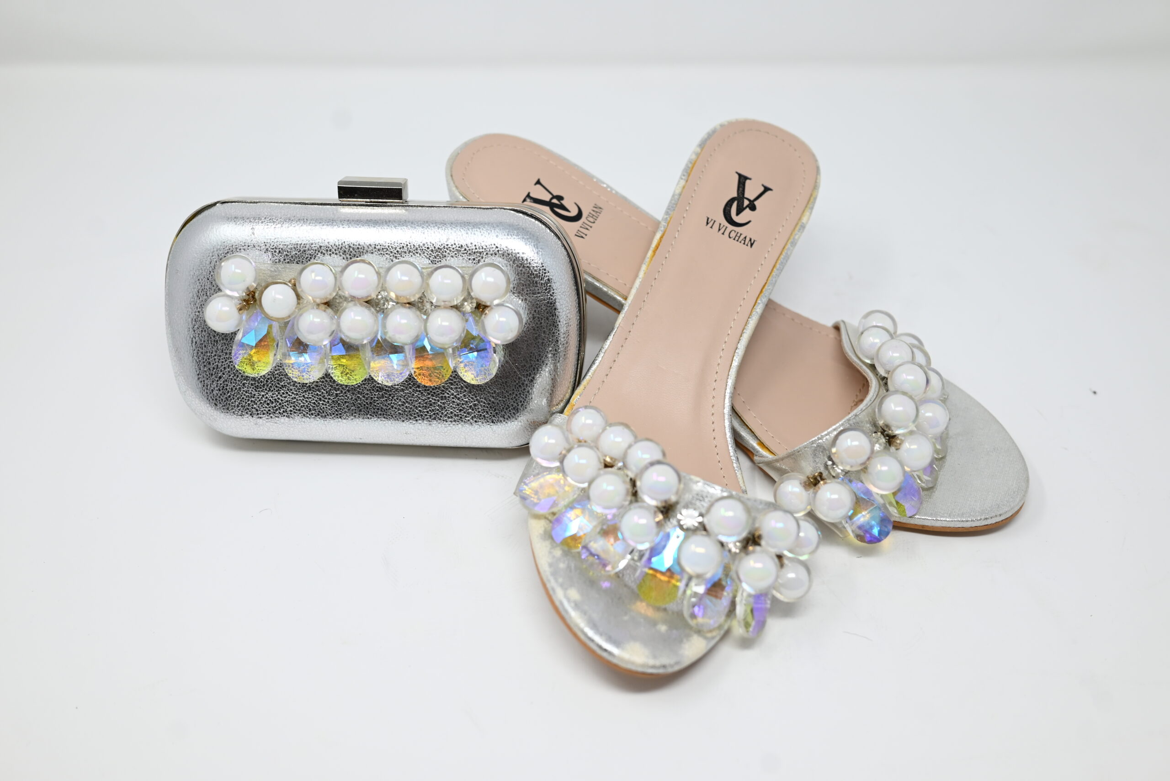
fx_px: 1300
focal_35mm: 40
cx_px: 585
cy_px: 390
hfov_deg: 48.4
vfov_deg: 33.4
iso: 400
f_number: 4.5
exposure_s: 1/250
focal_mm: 40
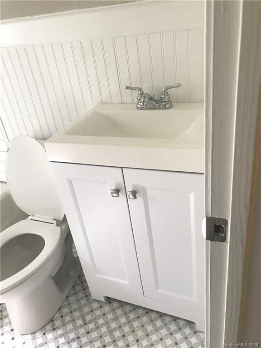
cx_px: 130
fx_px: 281
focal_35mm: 28
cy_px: 174
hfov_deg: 49.7
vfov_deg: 63.4
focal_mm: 3.99
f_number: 1.8
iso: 32
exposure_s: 1/30
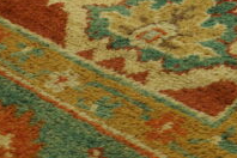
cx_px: 217
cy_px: 3
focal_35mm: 91
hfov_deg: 21.8
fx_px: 599
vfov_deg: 14.8
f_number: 4
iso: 1000
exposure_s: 1/60
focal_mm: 20
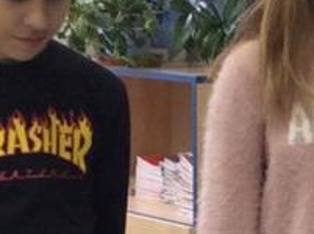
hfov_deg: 9.2
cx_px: 376
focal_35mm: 213
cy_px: 335
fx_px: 1929
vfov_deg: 6.9
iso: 64
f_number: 2.4
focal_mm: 3.3
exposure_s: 1/25
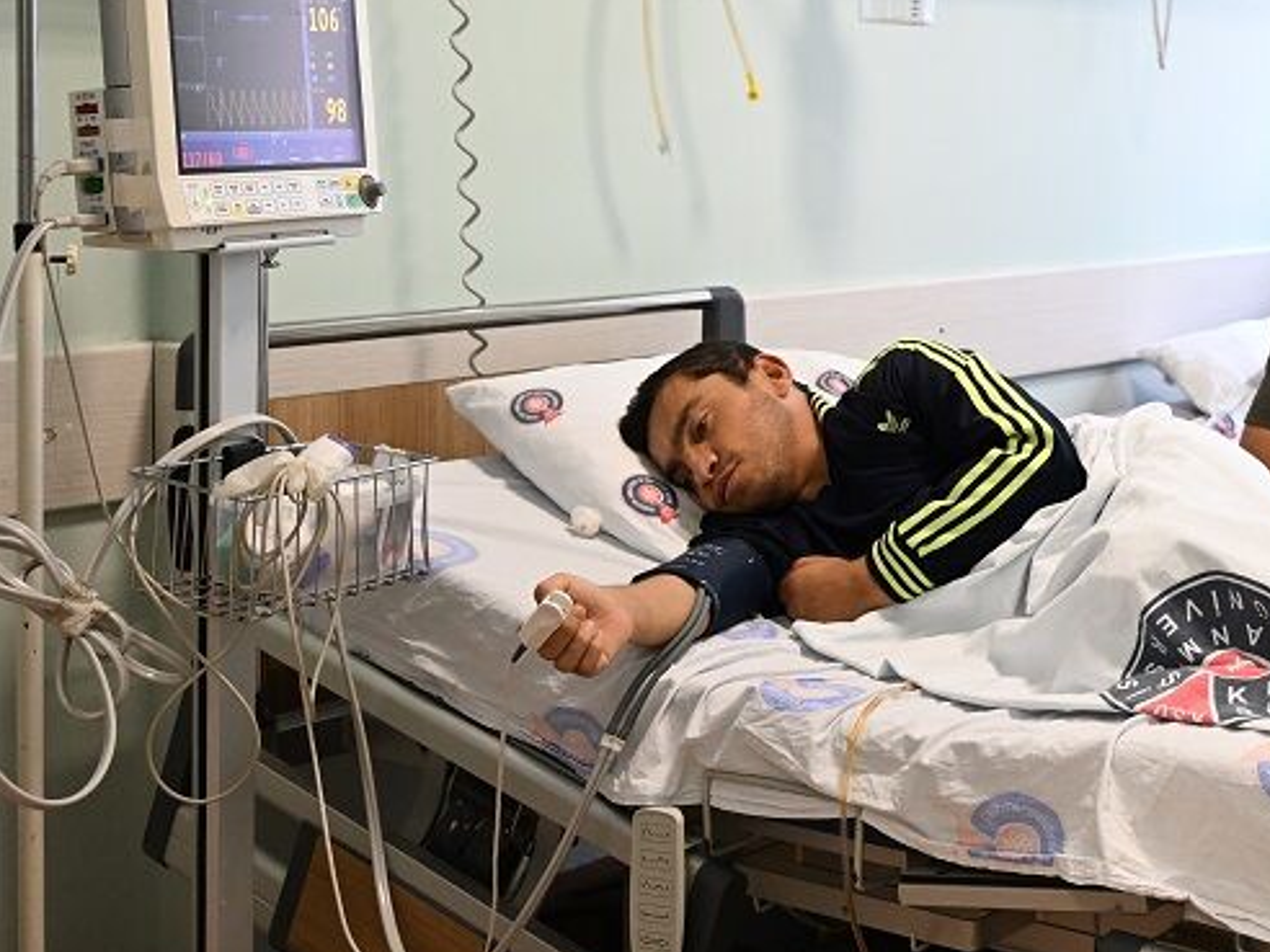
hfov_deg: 30.3
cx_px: 1218
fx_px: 2201
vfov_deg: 24.0
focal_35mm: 60
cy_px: 182
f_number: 2.8
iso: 1250
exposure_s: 1/160
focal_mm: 24
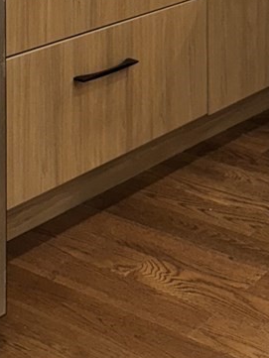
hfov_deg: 14.0
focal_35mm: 102
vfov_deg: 16.6
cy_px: -252
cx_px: -72
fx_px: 1056
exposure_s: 1/120
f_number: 1.78
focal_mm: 6.76
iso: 125
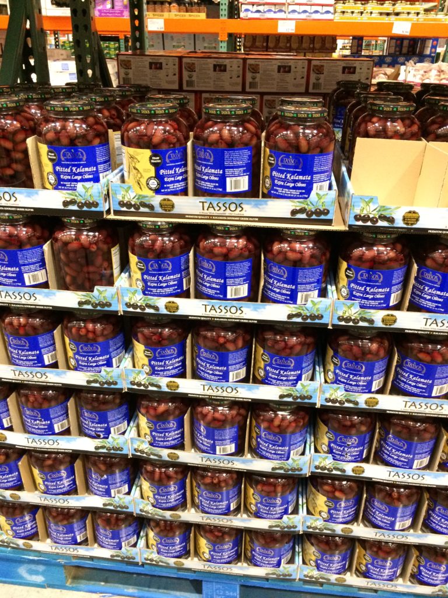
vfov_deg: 61.7
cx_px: 224
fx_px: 500
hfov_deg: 48.2
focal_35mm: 29
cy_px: 299
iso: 200
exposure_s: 1/30
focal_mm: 4.15
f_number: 2.2
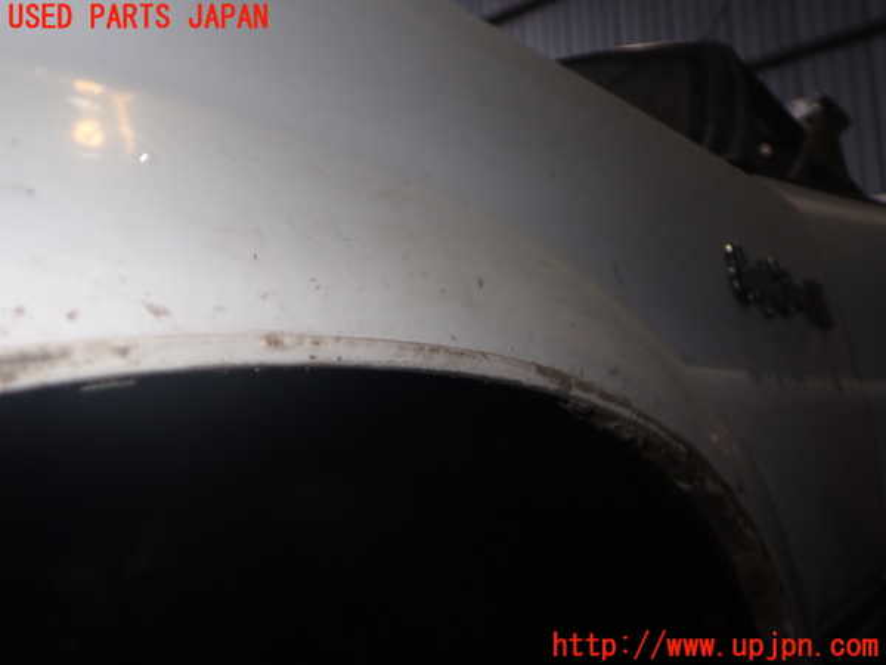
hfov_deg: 60.0
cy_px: 332
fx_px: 768
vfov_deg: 46.8
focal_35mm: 30
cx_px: 443
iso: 200
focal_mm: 5.4
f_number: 6.3
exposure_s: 1/30
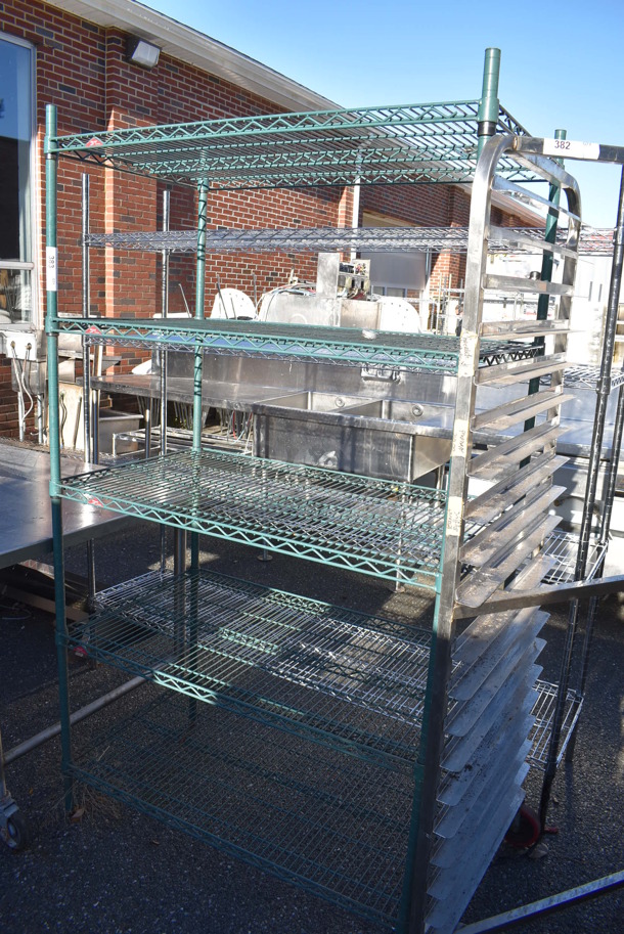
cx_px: 312
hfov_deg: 48.0
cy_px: 467
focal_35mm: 27
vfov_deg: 67.3
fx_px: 701
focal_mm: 18
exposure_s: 1/250
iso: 200
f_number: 7.1
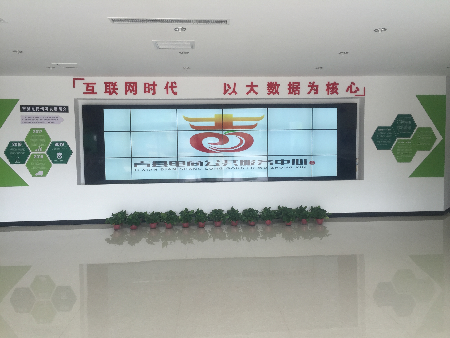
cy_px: 169
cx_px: 225
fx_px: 377
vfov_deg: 48.2
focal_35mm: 29
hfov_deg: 61.7
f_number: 2.2
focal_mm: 4.15
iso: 40
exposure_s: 1/100
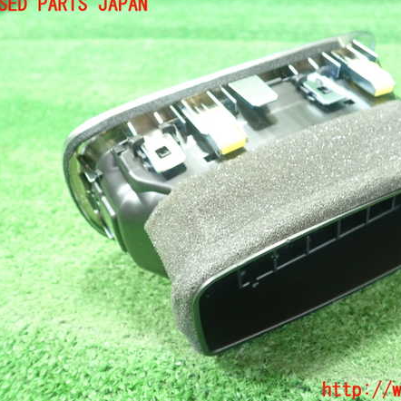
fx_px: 472
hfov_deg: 45.6
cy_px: 198
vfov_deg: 46.0
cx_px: 255
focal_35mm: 36
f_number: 2.3
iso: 800
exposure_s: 1/60
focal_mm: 5.5
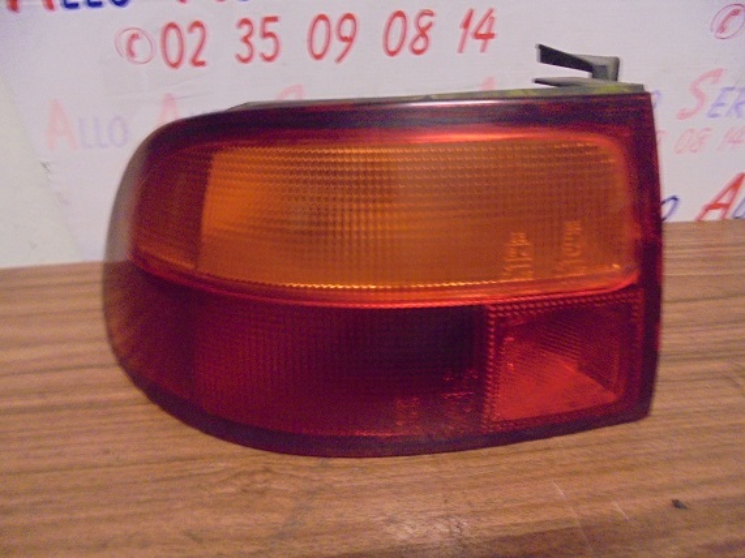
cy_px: 279
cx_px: 372
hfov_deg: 67.3
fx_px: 559
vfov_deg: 53.0
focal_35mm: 26
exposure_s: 1/6
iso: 800
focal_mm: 4.6
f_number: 3.5
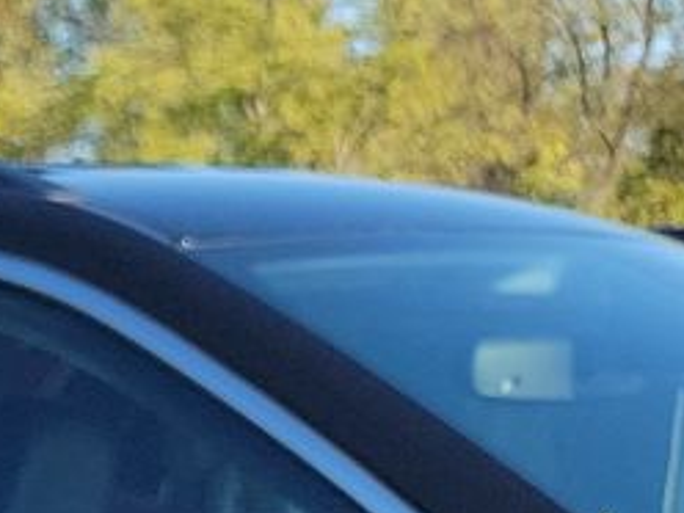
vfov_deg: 8.5
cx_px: -1476
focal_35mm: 155
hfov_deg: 9.5
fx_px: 3063
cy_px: 1343
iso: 50
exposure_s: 1/398
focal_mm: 6.7
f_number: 1.8
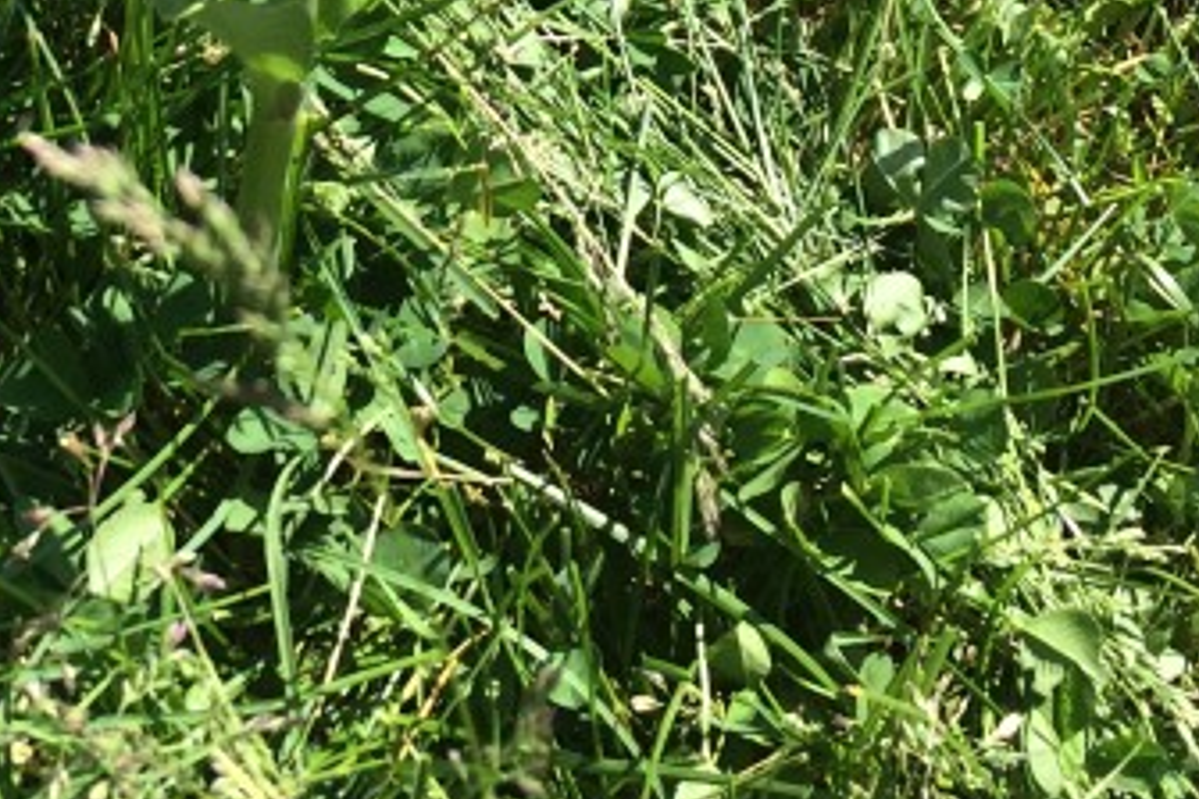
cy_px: -482
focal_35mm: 89
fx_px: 2964
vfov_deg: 14.1
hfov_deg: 22.7
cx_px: 303
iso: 32
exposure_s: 1/1080
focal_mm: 4.15
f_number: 2.2
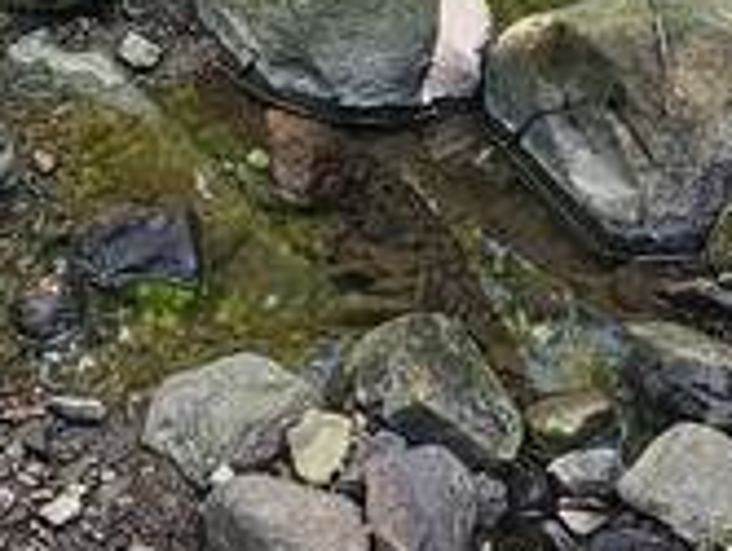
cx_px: 269
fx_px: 1694
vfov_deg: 16.8
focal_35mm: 80
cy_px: -269
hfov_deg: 24.3
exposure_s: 1/260
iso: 50
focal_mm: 2.2
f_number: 2.2
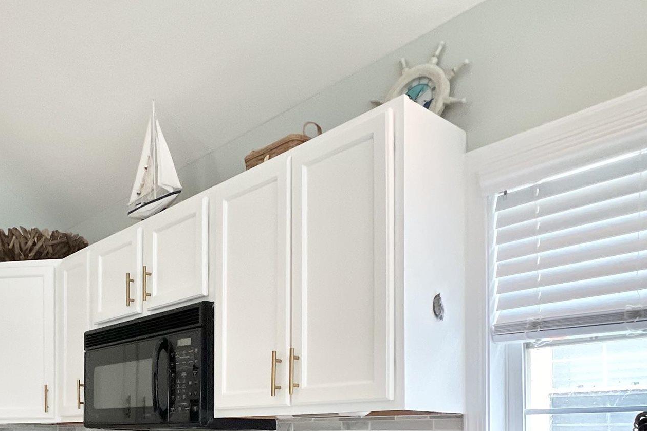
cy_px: 427
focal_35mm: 33
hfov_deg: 54.3
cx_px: 155
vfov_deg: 36.1
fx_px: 593
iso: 200
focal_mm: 1.57
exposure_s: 1/120
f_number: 1.8
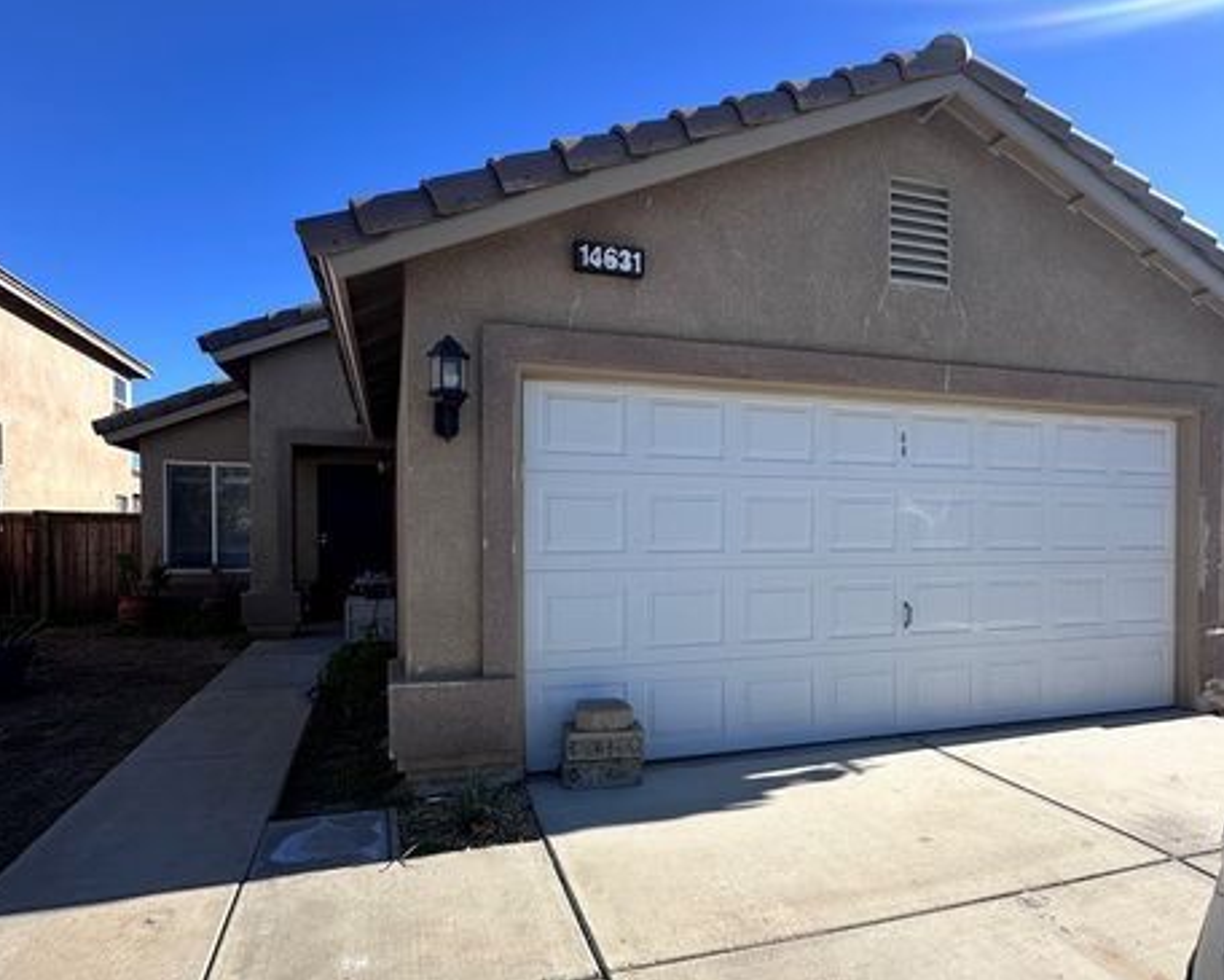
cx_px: 617
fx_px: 725
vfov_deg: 67.9
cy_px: 546
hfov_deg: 80.4
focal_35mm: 20
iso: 50
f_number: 2.2
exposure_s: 1/1553
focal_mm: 2.22
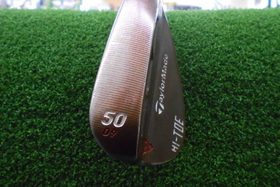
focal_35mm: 28
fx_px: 218
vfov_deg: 46.3
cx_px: 142
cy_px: 80
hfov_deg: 65.5
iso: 800
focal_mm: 4.6
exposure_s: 1/100
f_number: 3.2
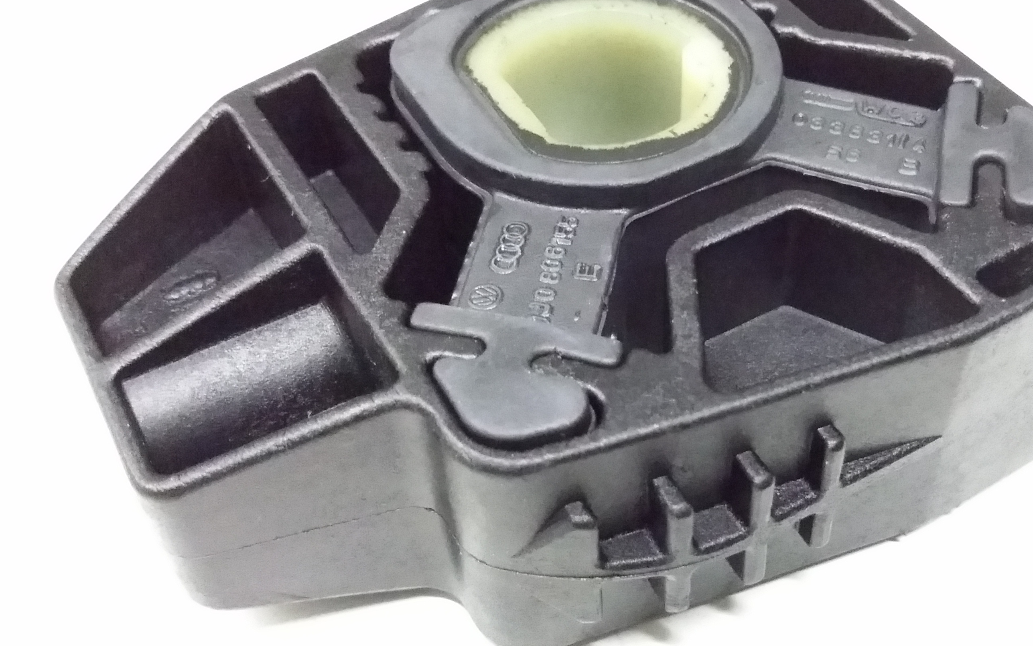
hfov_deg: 45.9
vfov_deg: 29.9
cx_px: 633
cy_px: 306
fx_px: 1210
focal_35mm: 43
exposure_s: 1/15
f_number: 2.4
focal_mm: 3.4
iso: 1000
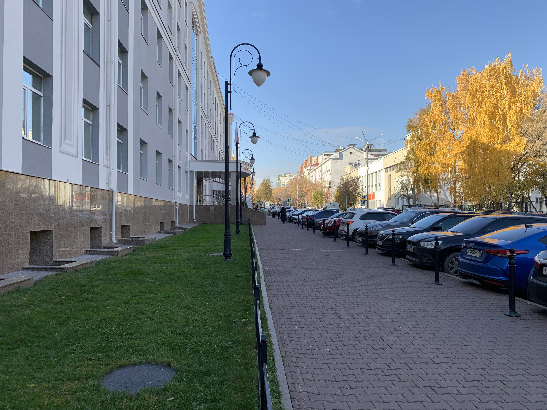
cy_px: 205
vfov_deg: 53.1
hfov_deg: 67.3
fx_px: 411
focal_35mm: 26
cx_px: 274
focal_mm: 4.25
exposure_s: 1/835
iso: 25
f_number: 1.8
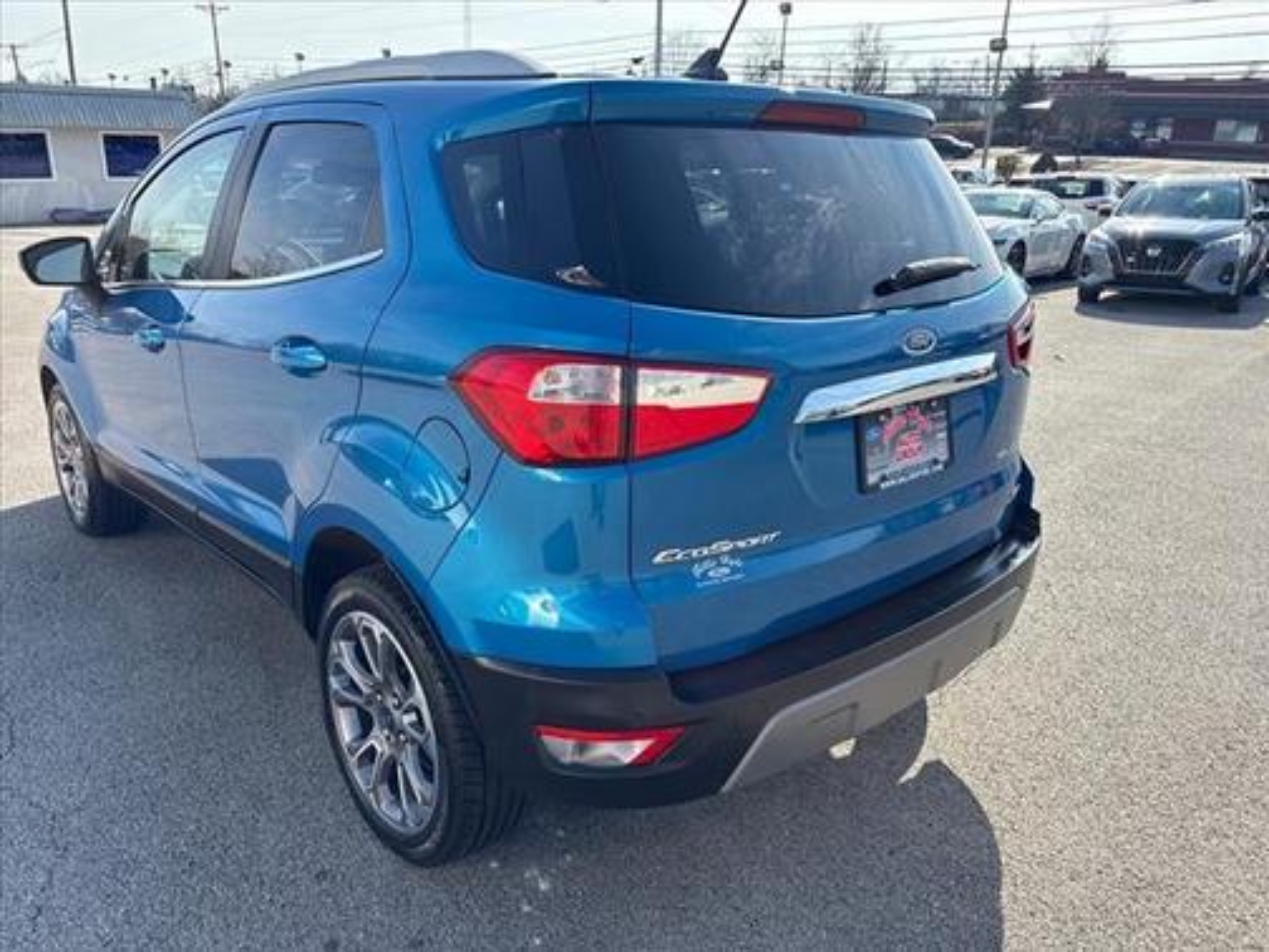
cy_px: 476
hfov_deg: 67.3
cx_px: 634
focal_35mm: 26
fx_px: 953
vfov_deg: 53.1
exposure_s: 1/1364
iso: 50
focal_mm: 5.96
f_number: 1.6
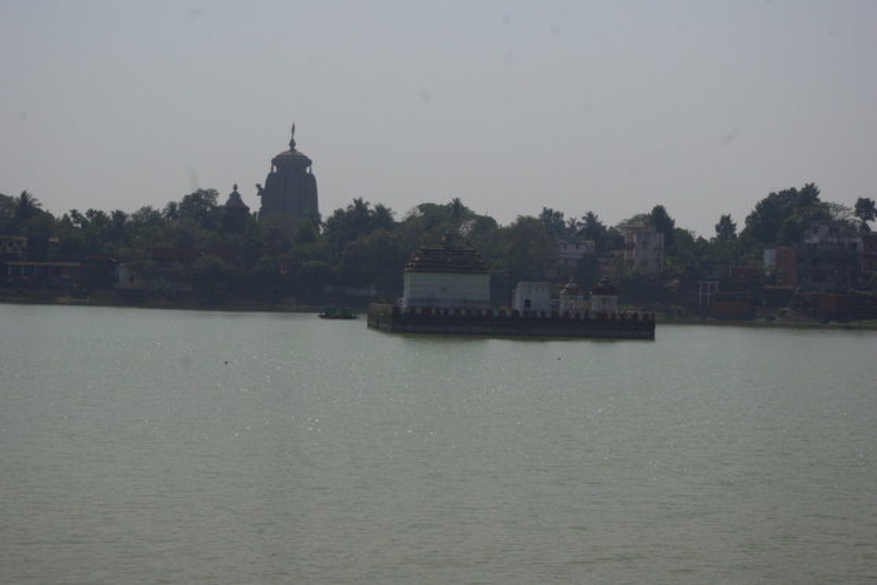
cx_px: 438
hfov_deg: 24.6
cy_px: 292
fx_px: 2010
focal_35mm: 82
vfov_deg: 16.6
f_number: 9.5
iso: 100
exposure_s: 1/180
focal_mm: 55
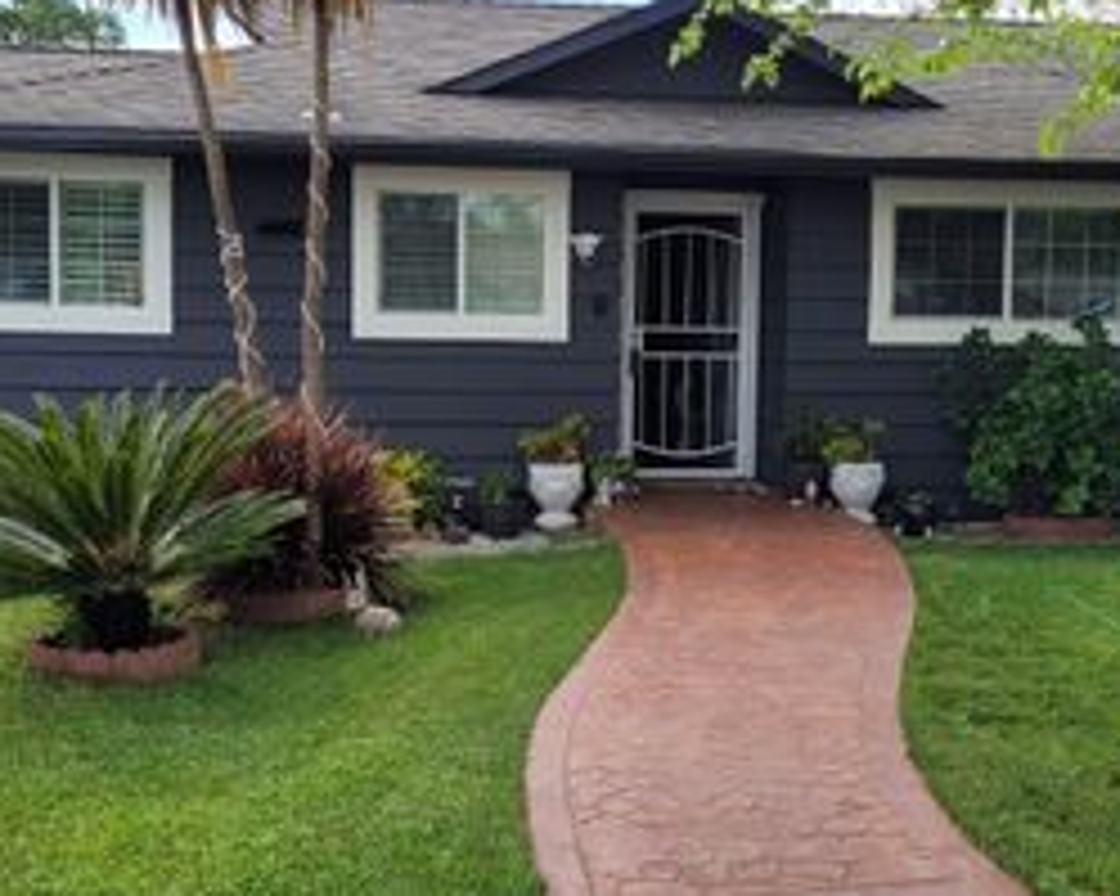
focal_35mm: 51
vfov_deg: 29.7
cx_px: 652
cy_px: 421
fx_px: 1690
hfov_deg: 36.6
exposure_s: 1/1300
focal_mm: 5.4
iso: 40
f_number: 1.8
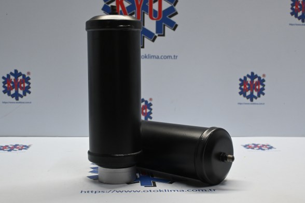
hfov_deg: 39.8
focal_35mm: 50
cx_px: 151
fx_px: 422
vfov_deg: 27.1
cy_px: 103
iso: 1250
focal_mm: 32.5
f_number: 5
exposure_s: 1/125
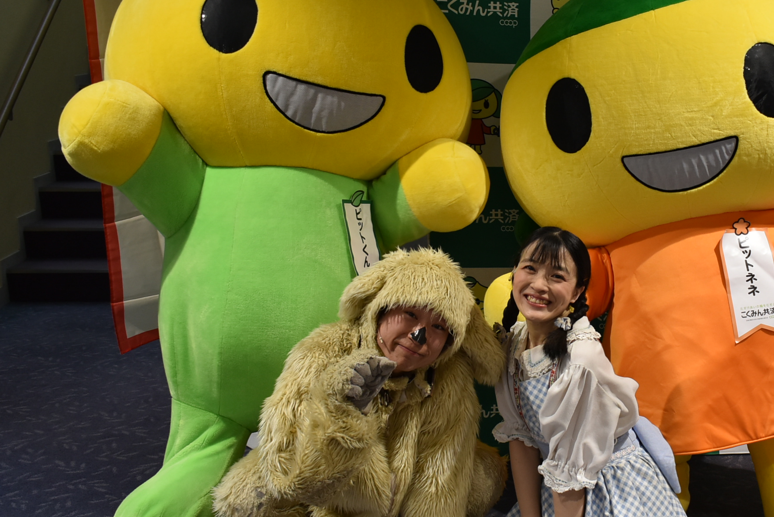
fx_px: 1137
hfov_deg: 36.8
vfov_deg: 25.6
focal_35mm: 53
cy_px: 274
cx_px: 571
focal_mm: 21
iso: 500
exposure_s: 1/60
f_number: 4
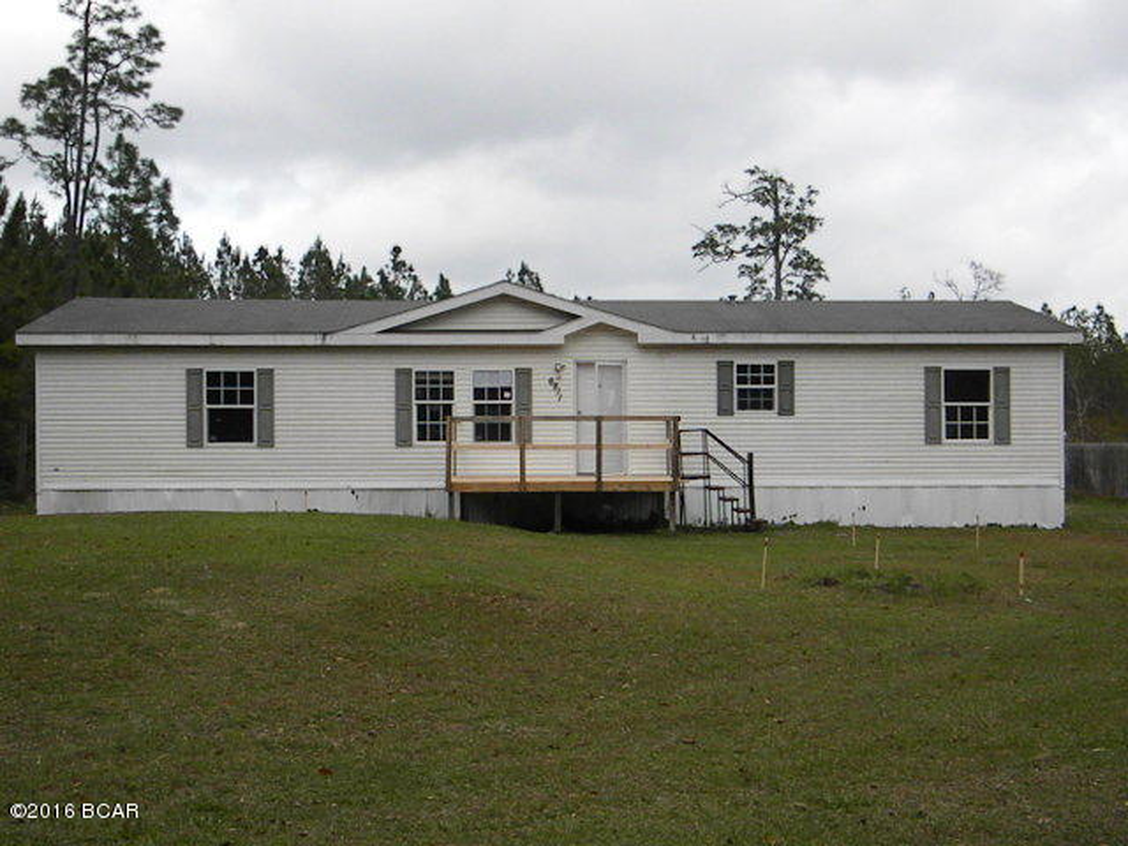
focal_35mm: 47
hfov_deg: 40.4
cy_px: 423
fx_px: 1532
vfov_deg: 30.9
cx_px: 564
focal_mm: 8.6
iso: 720
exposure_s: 1/374
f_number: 7.8
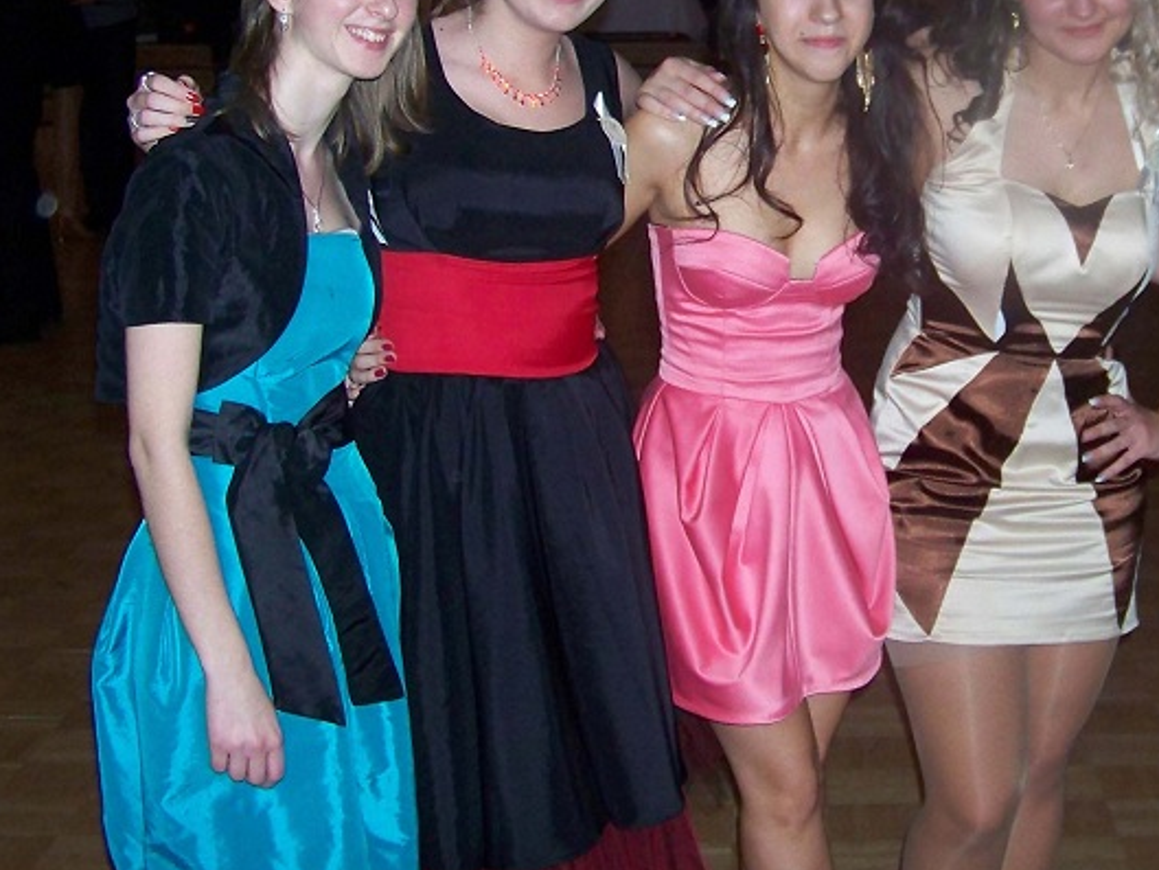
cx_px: 898
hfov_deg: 28.1
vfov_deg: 21.6
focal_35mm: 68
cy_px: 309
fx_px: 2277
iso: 200
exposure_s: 1/30
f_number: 2.8
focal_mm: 5.85
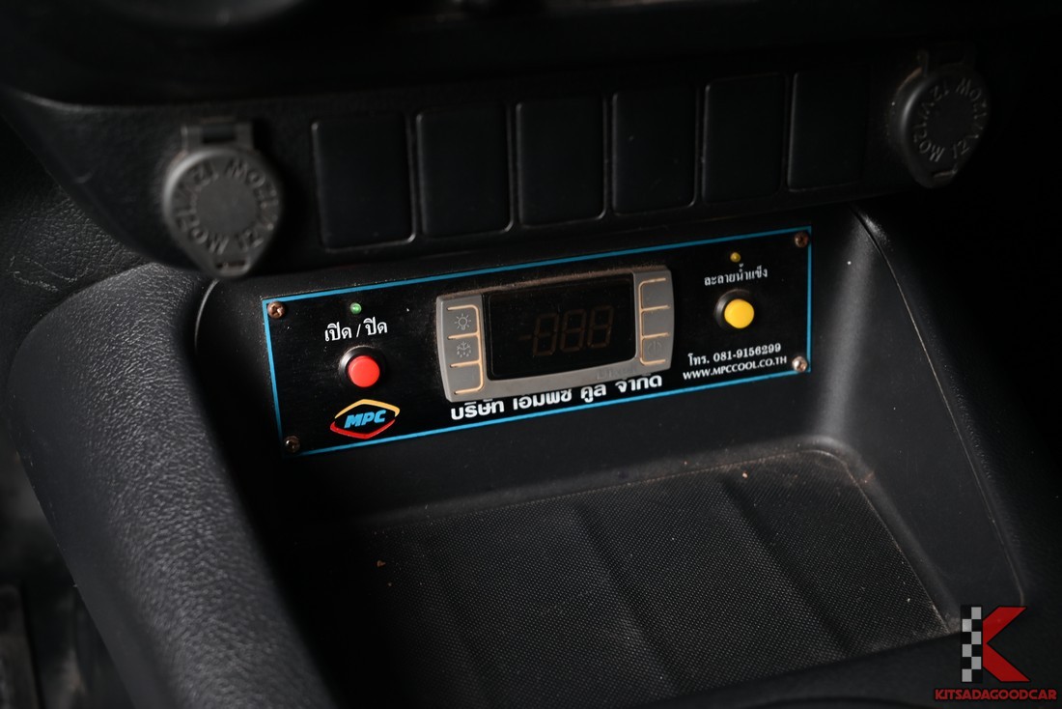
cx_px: 531
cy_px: 354
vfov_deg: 29.3
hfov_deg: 42.7
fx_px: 1357
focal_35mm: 46
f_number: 6
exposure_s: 1/45
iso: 400
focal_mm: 46
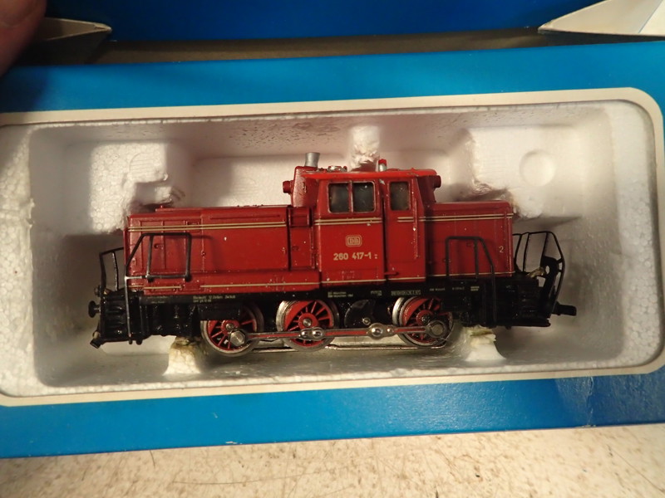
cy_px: 249
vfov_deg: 54.9
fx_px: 480
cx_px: 332
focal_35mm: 25
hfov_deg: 69.4
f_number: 2
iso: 400
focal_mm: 4.5
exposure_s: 1/30
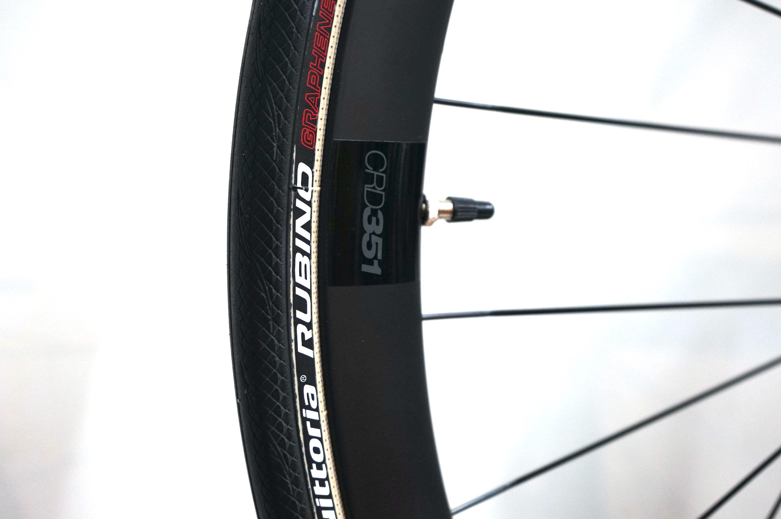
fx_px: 1105
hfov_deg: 38.9
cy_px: 260
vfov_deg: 26.4
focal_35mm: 51
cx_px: 390
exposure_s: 1/60
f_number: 4.5
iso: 1250
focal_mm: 51
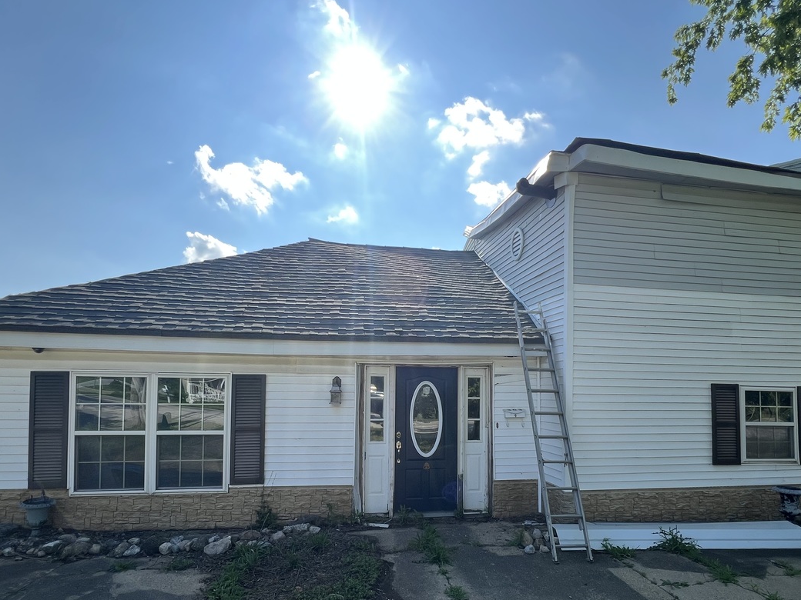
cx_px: 429
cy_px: 378
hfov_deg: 87.6
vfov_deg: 70.3
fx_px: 417
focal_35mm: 18
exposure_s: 1/747
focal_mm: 1.57
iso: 32
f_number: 1.8
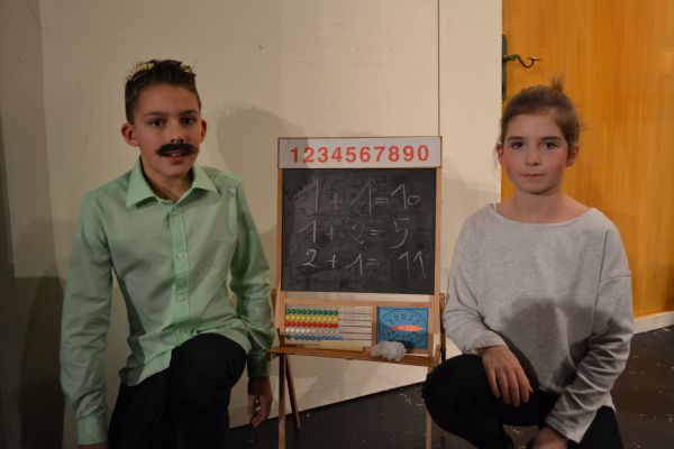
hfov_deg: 53.1
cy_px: 224
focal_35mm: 36
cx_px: 337
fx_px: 674
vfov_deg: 36.9
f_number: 4
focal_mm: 24
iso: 800
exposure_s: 1/60
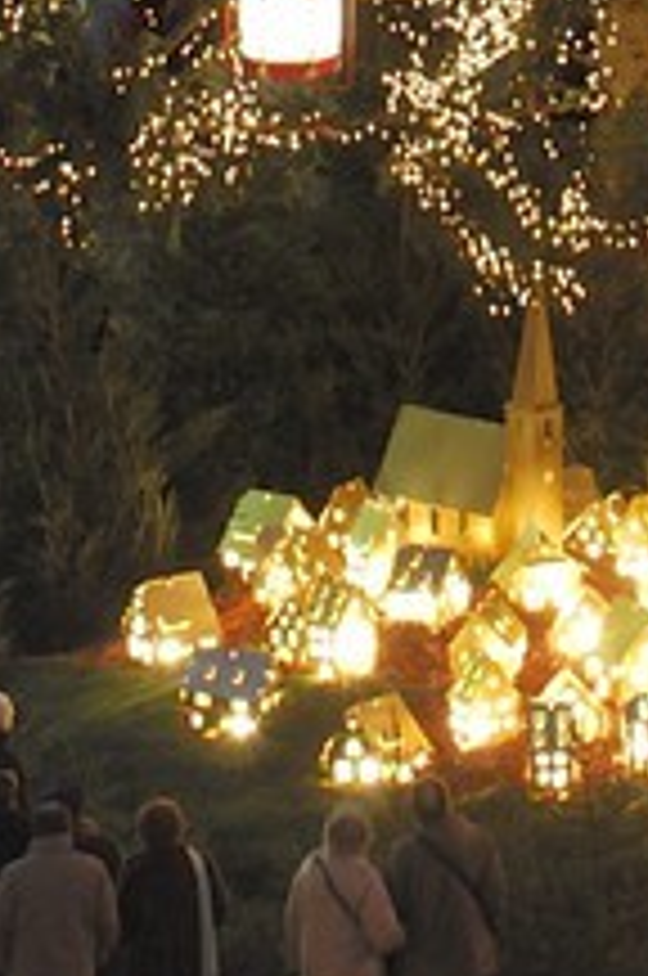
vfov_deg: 1.5
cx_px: 657
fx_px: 37449
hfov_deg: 1.0
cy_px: -1552
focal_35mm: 1383
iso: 100
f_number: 5
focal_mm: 125
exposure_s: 1
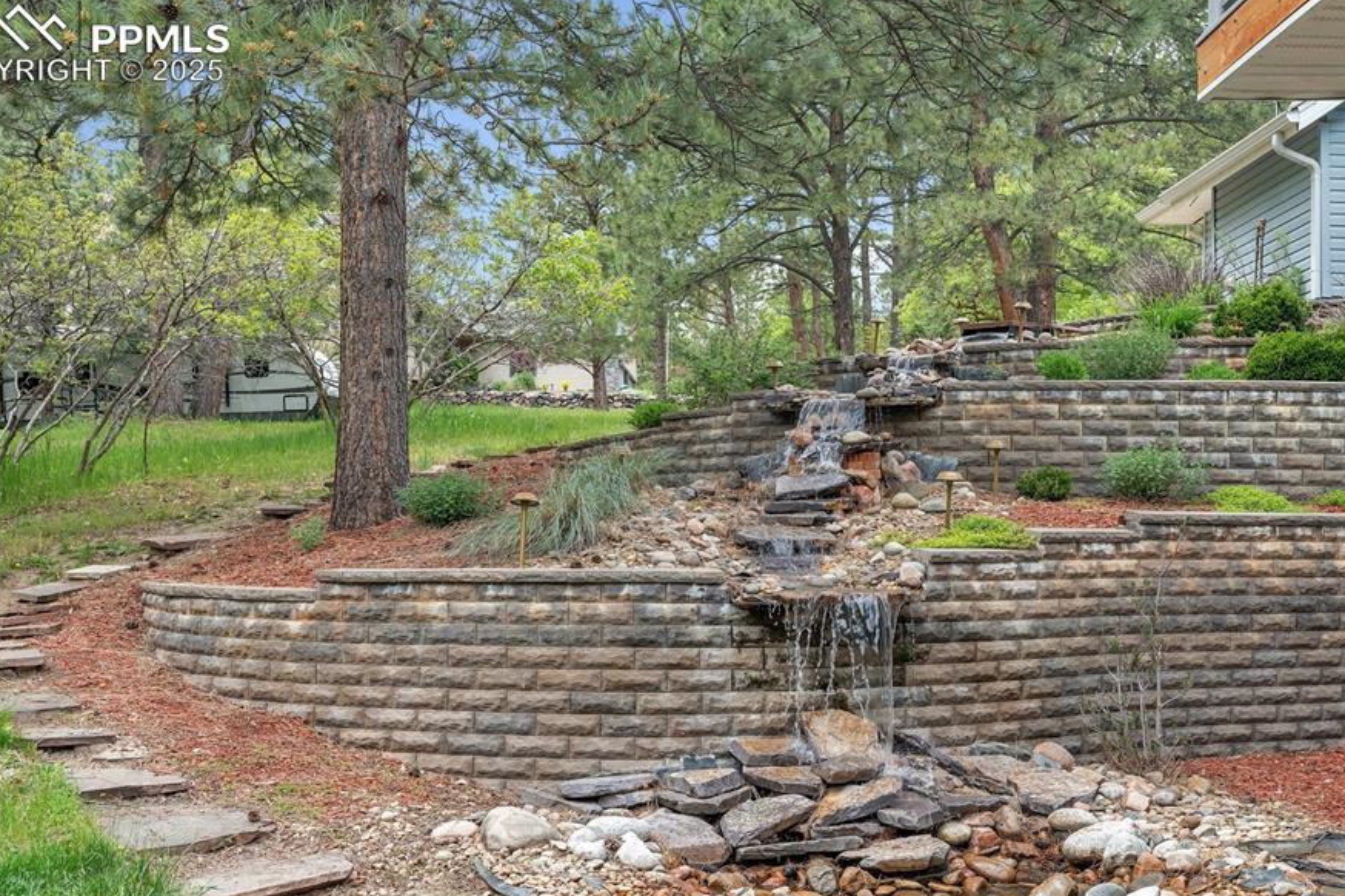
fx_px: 1531
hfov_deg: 47.4
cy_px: 522
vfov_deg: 32.5
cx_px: 709
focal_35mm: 41
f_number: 7.1
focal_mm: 35
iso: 400
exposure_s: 1/160
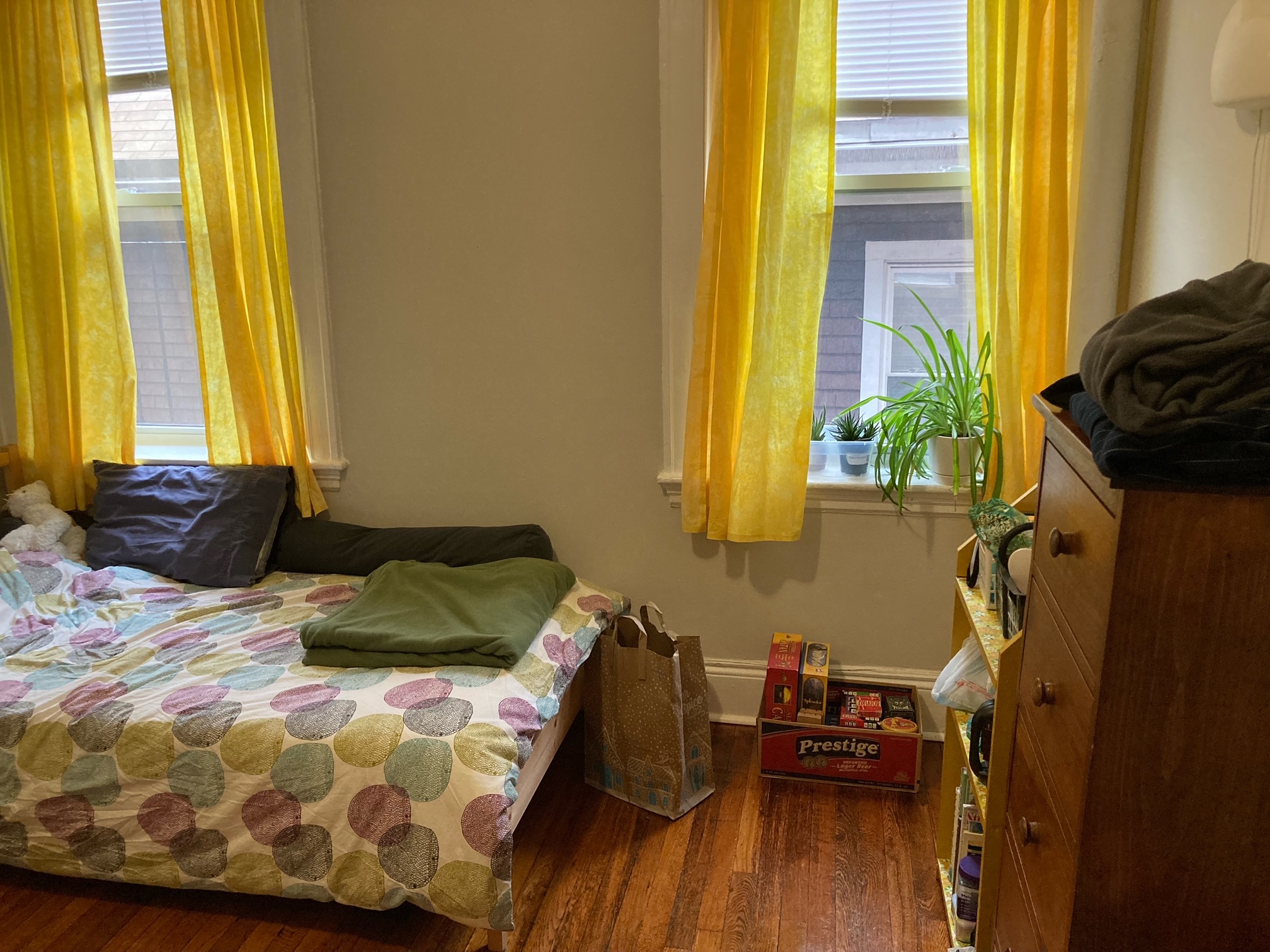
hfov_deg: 63.4
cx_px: 635
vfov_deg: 49.7
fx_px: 1027
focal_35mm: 28
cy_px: 476
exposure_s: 1/60
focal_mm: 3.99
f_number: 1.8
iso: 250
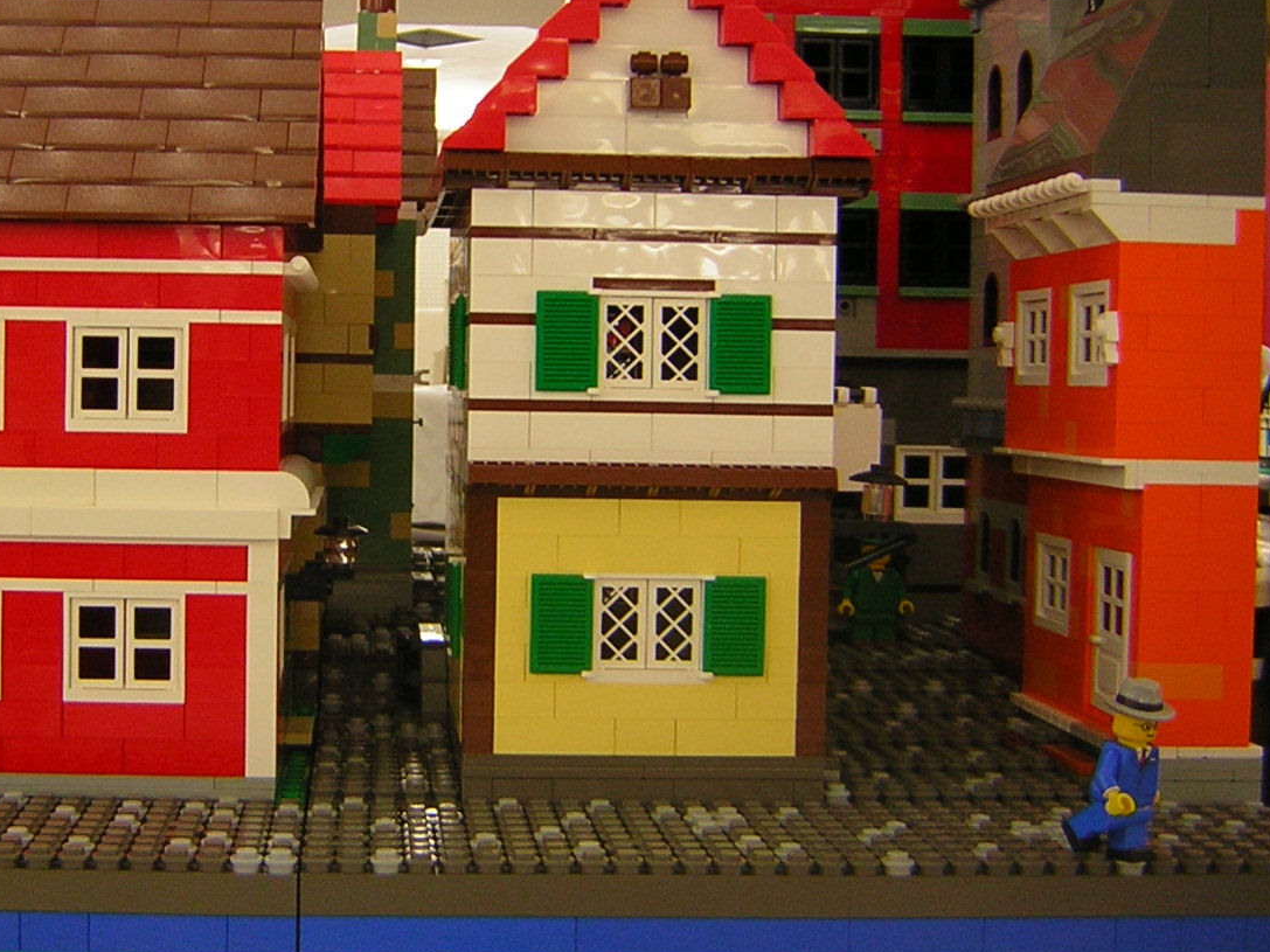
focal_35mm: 53
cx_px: 436
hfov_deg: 35.9
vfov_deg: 27.5
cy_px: 405
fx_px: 1944
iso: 52
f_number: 2.6
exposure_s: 1/4.8
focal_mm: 4.7
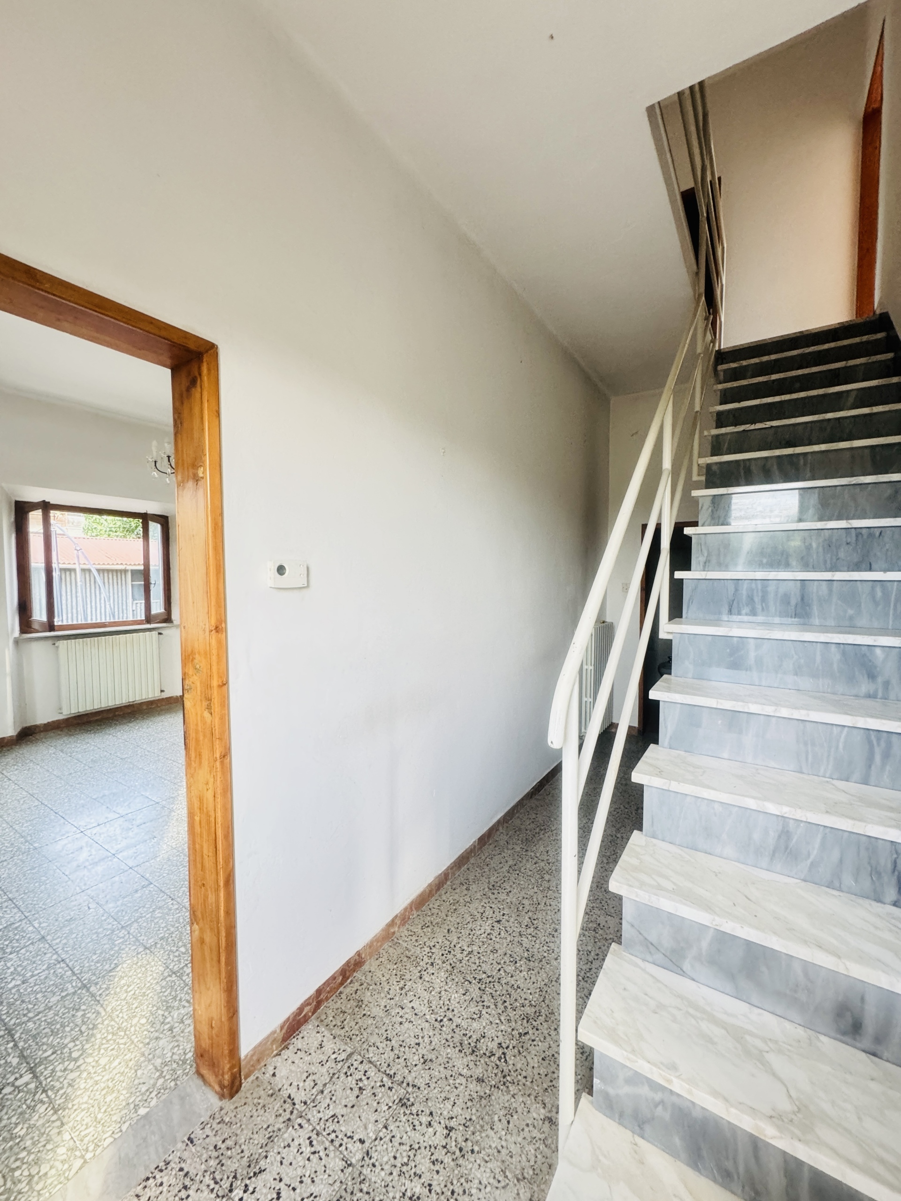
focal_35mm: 14
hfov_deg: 85.7
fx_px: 486
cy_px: 600
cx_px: 450
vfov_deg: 102.1
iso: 320
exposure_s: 1/99
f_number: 2.2
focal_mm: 2.22
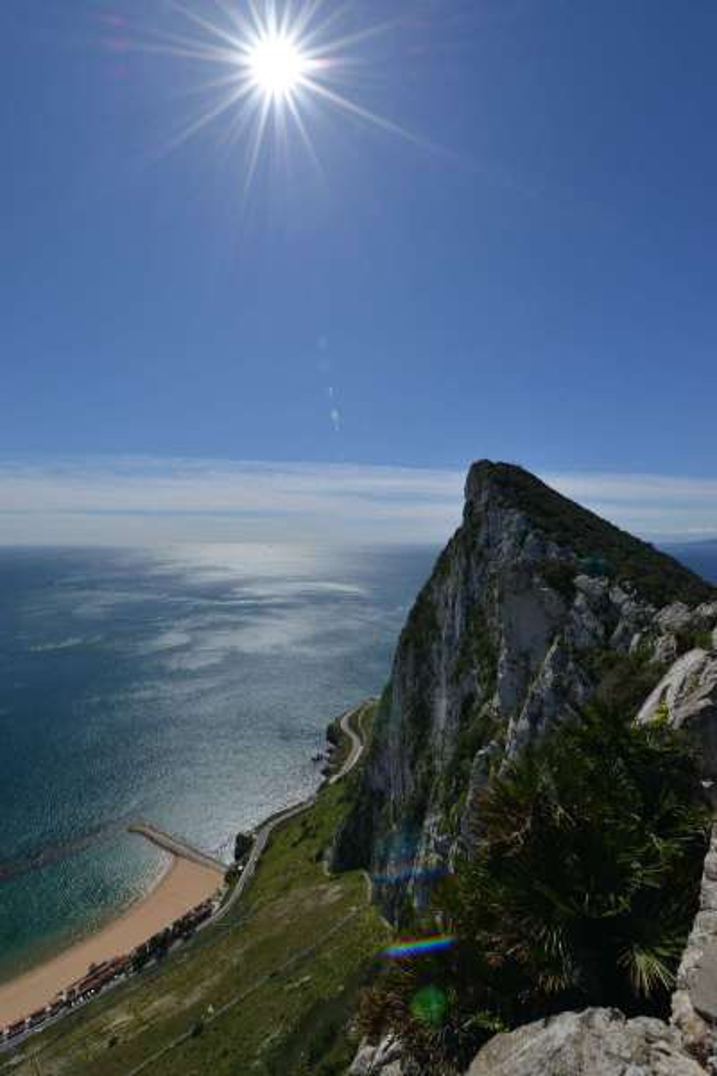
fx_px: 418
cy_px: 538
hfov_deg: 81.2
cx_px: 358
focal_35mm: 14
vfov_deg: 104.3
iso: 1000
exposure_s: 1/1250
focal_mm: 14
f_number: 18
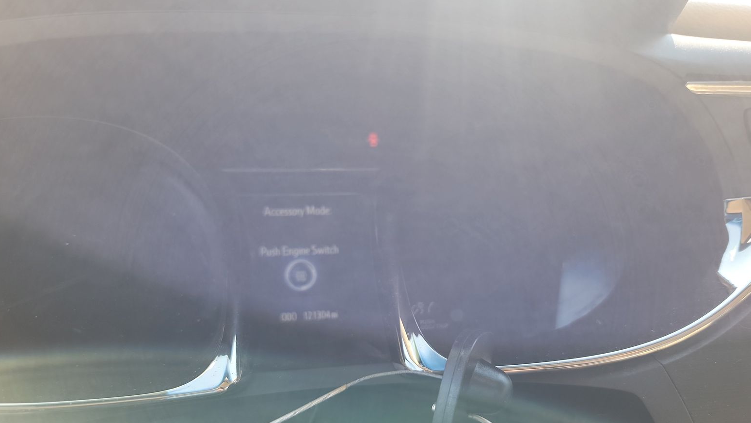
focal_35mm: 27
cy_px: 258
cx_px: 374
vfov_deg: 42.7
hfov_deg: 69.8
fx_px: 538
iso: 60
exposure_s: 1/59
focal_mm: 6.7
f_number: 1.8
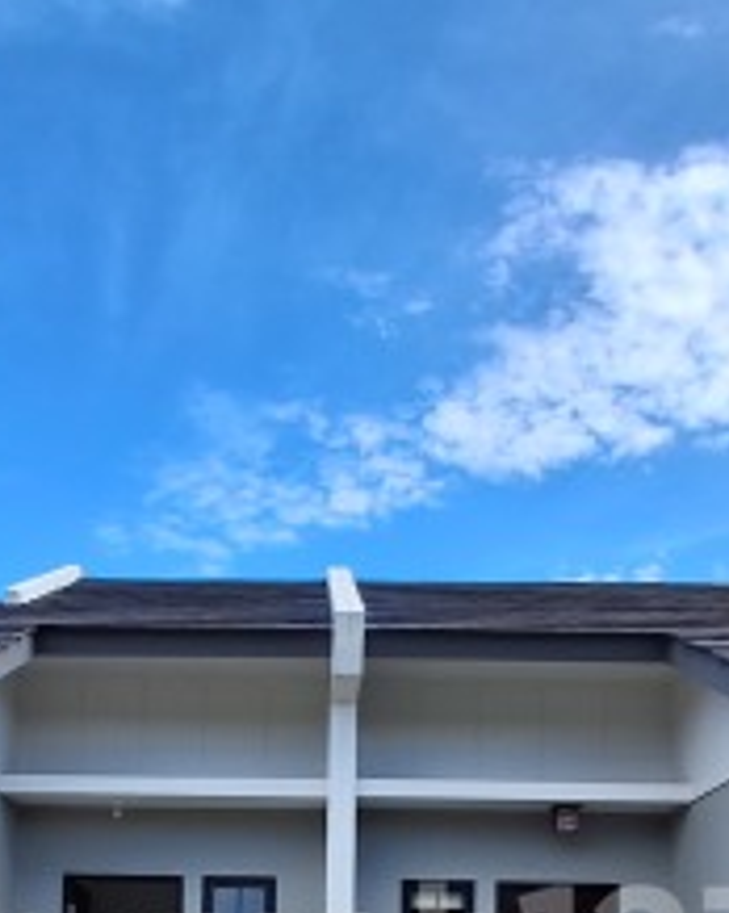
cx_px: 287
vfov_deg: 36.9
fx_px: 1188
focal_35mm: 44
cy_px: 951
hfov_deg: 34.0
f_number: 2.2
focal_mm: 1.64
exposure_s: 1/934
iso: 40
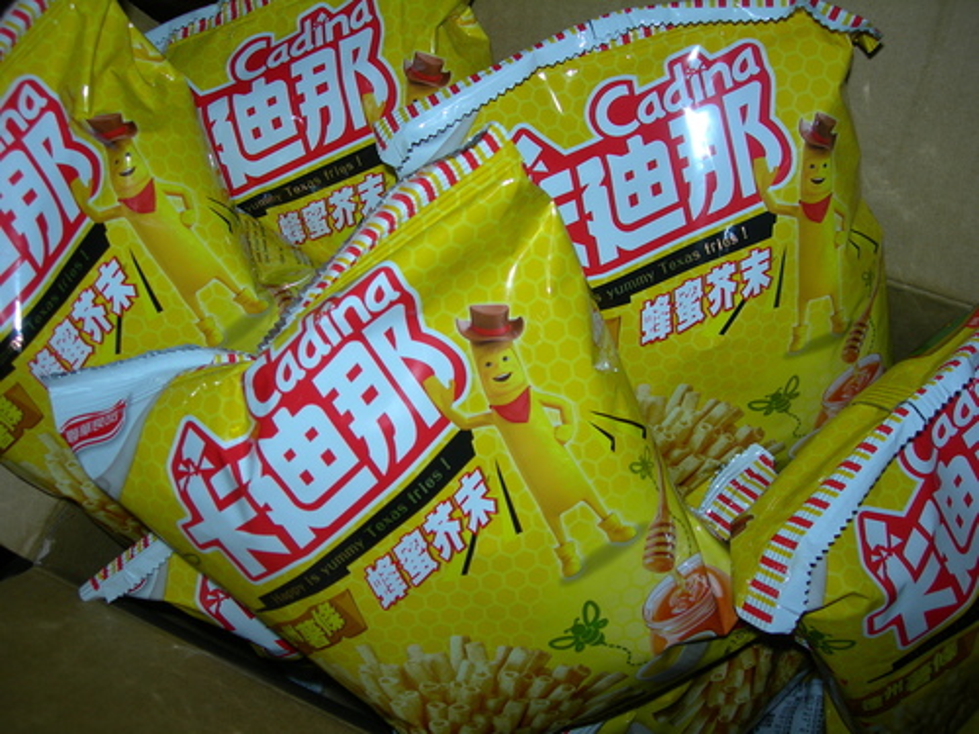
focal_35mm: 38
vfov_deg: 37.7
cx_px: 490
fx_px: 1075
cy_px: 367
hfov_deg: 49.0
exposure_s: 1/60.1
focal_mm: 7.8
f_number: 2.8
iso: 50
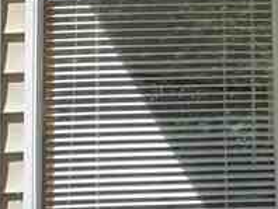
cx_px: 616
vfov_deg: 8.8
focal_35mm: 168
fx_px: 1351
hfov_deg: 10.5
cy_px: 181
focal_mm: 4.25
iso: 32
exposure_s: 1/1447
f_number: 1.8
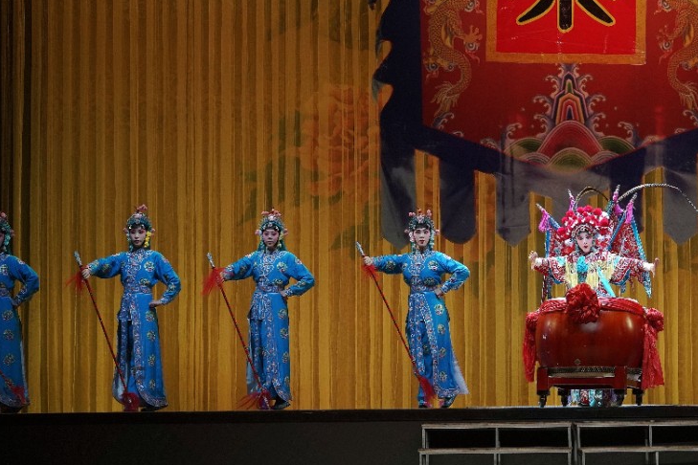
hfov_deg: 20.5
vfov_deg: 14.0
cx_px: 598
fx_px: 1900
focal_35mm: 98
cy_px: 274
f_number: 4
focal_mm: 51
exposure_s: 1/800
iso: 1250
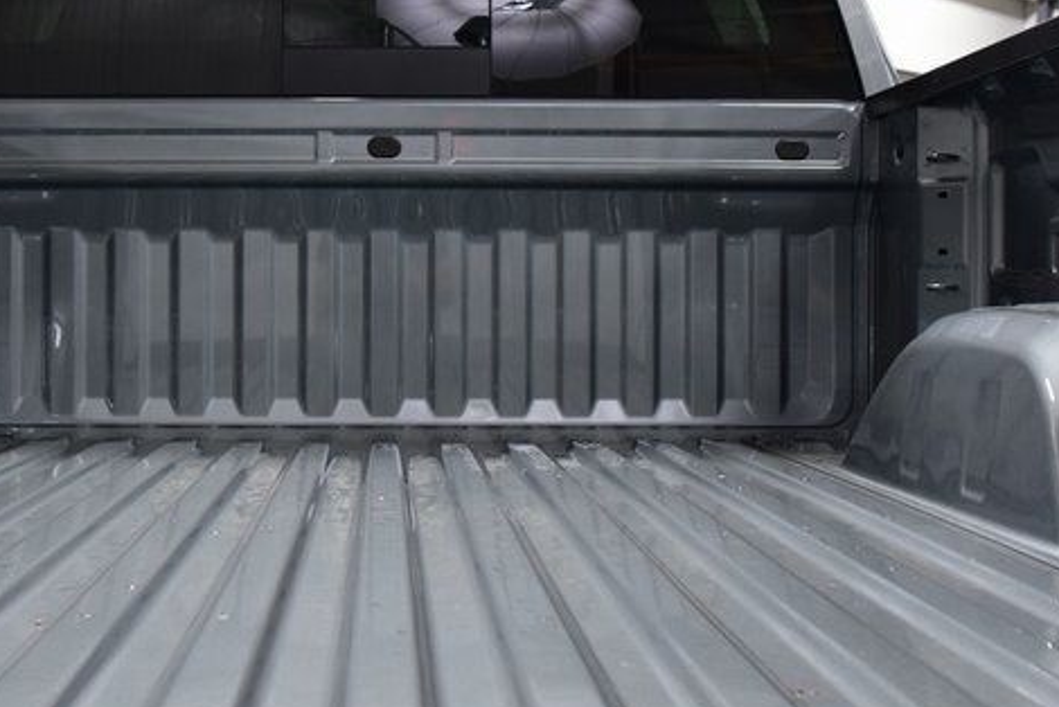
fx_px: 1442
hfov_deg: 40.0
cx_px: 383
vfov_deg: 27.5
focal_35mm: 49
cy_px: 283
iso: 1600
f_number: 5.6
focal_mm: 24
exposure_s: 1/60
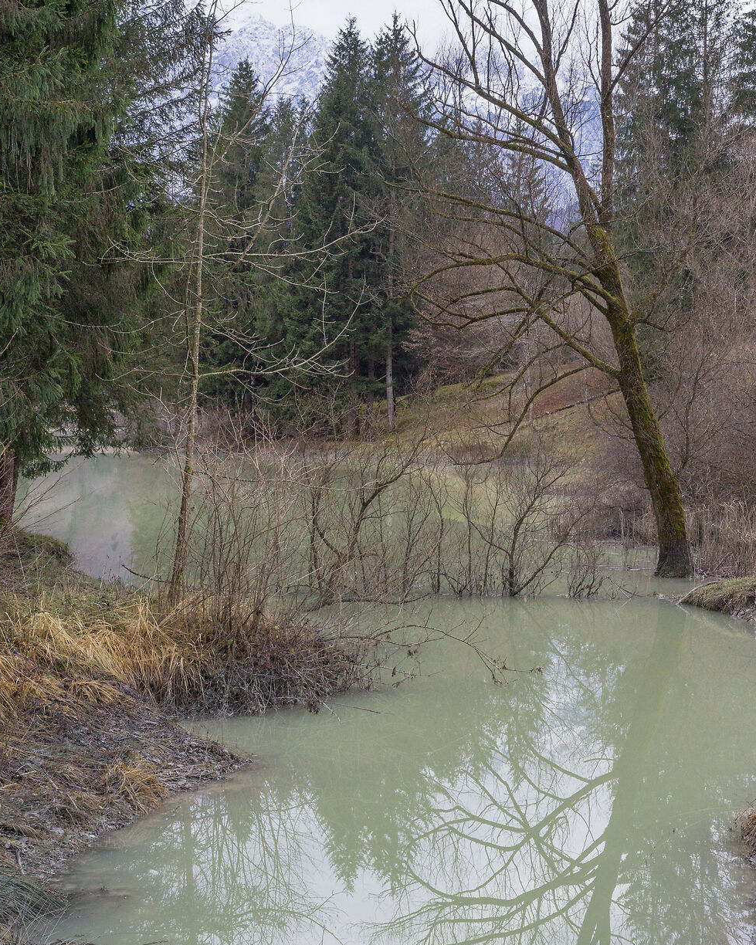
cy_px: 432
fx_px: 1874
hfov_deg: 22.8
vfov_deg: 28.3
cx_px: 462
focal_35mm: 67
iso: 1600
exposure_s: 1/180
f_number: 11
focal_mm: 45
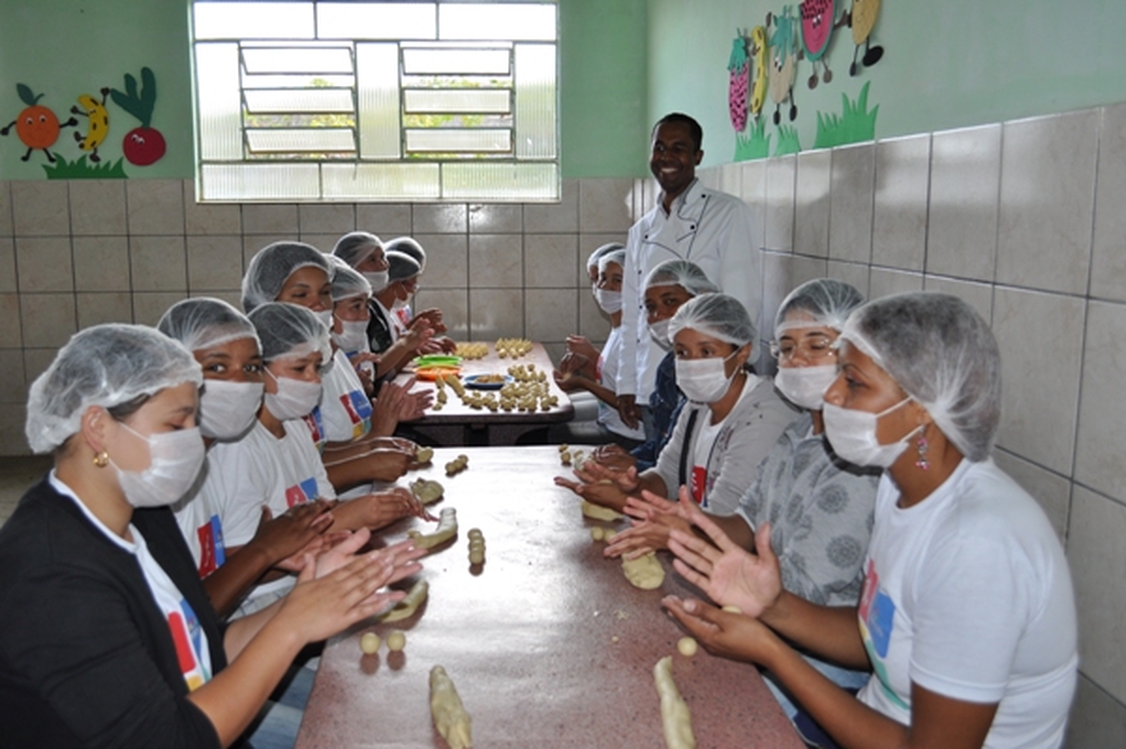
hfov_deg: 57.3
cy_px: 374
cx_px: 563
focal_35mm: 33
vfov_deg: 39.9
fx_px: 1031
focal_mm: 22
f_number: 3.8
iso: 400
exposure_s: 1/200
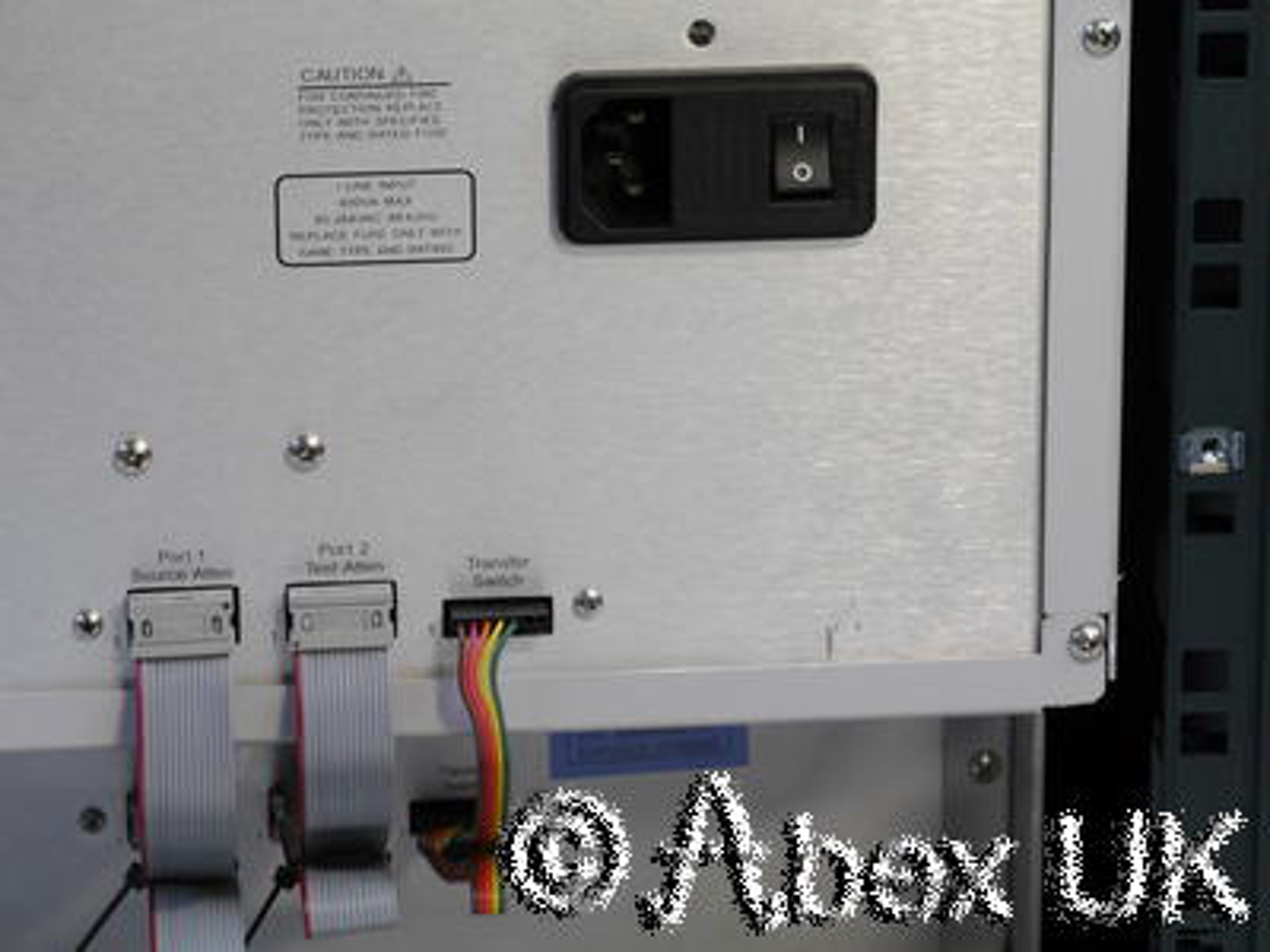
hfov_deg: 10.2
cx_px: 635
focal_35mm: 194
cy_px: 476
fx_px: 7118
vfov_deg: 7.7
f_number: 14
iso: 800
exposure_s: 1/8
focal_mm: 97
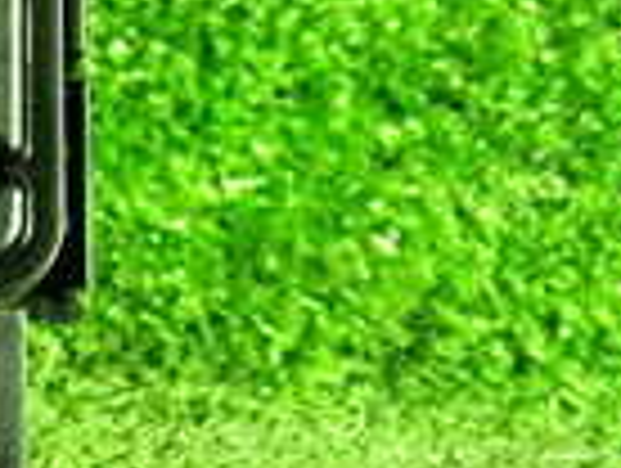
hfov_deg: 13.6
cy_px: -220
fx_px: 2336
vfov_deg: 11.0
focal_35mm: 130
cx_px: -482
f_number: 2.3
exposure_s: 1/10
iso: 800
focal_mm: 5.4
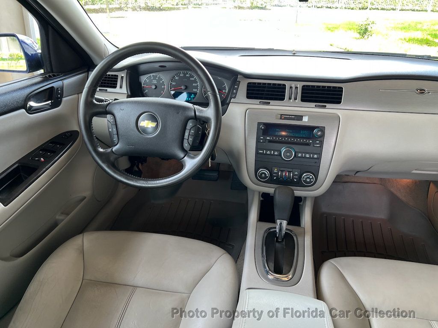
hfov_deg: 67.3
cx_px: 219
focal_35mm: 26
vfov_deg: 53.1
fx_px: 329
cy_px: 164
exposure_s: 1/121
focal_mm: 5.7
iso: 100
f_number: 1.5
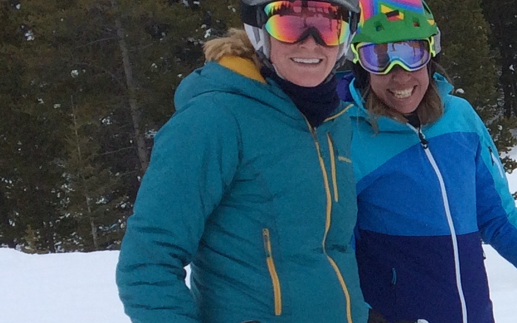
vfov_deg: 10.7
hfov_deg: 15.3
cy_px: 229
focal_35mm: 122
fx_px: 1719
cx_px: 852
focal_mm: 4.15
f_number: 2.2
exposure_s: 1/1053
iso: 32
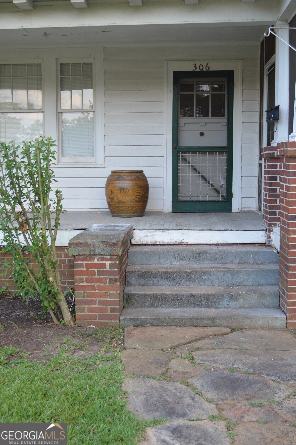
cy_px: 222
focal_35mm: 42
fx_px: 519
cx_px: 148
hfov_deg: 31.8
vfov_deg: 46.4
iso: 400
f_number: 5
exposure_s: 1/100
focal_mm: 28
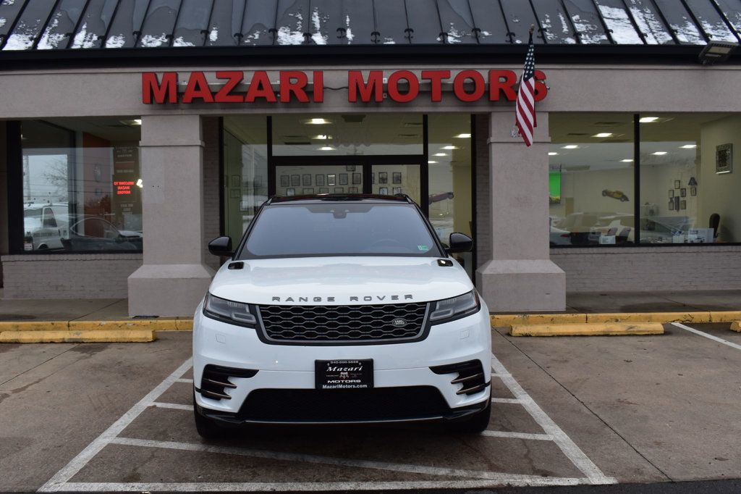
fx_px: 741
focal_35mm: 36
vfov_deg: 36.8
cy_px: 247
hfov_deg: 53.1
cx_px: 370
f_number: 9
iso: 400
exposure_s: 1/100
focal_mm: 24
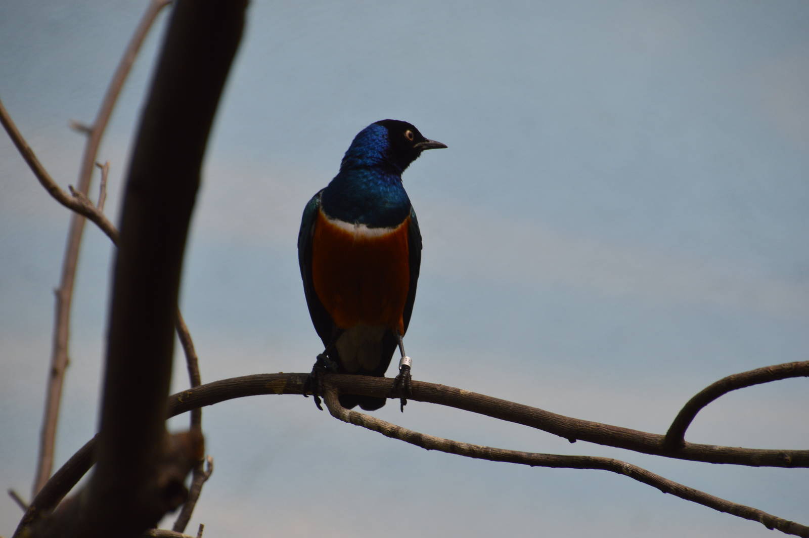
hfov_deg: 4.6
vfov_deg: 3.0
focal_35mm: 450
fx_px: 10104
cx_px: 404
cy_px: 269
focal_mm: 300
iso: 400
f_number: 8
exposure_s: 1/50
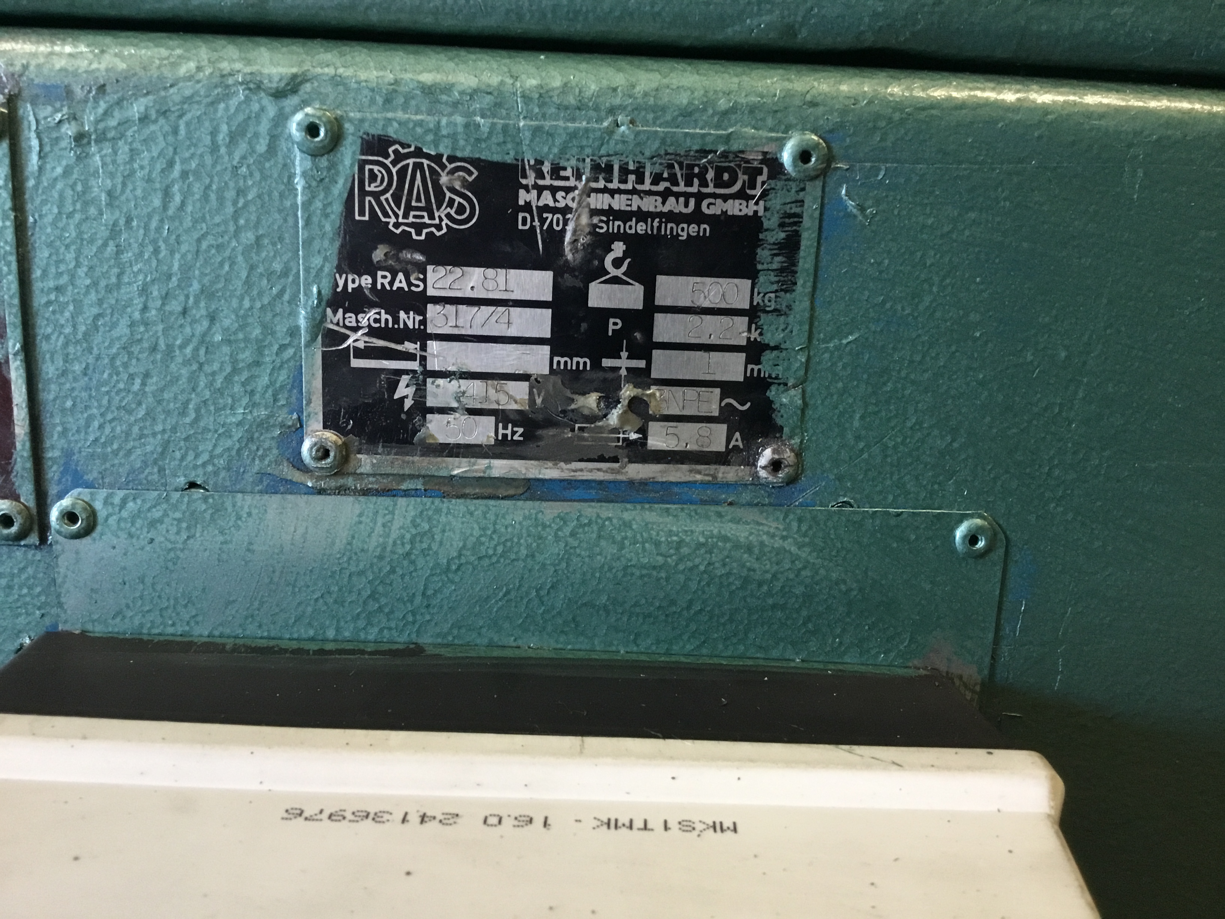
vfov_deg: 45.4
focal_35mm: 31
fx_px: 1097
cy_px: 460
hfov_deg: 58.4
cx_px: 612
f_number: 2.4
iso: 160
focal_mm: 3.3
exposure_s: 1/33
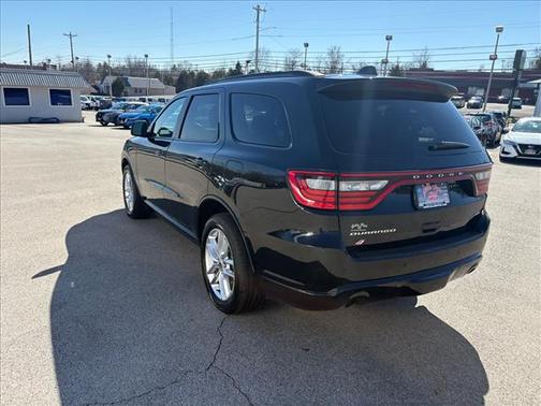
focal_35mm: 26
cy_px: 203
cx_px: 270
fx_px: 406
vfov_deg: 53.1
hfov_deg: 67.3
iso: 64
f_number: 1.6
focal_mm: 5.96
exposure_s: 1/2865
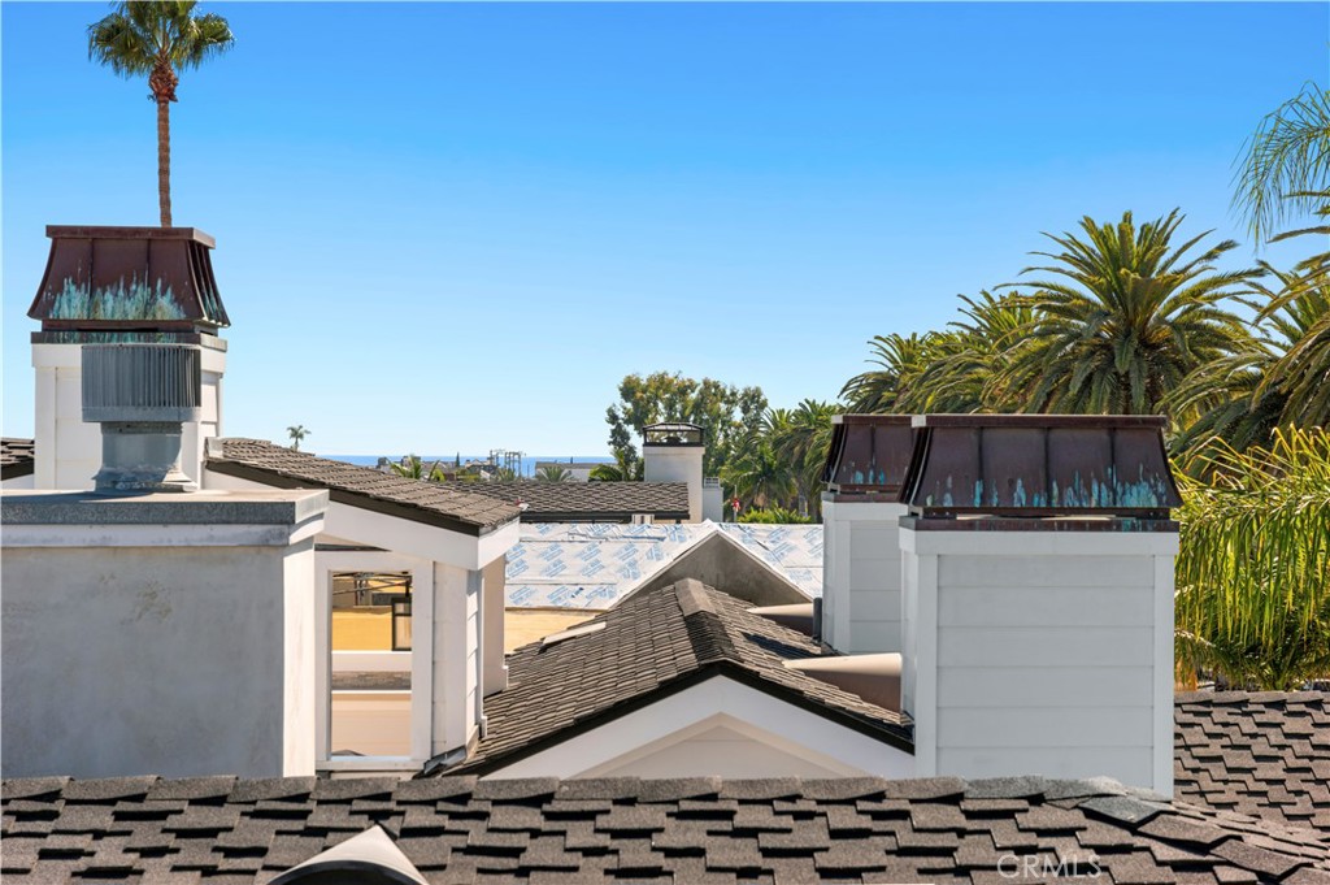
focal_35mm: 70
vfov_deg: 19.4
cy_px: 442
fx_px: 2584
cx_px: 665
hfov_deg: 28.9
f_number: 10
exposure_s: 1/250
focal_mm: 70
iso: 80
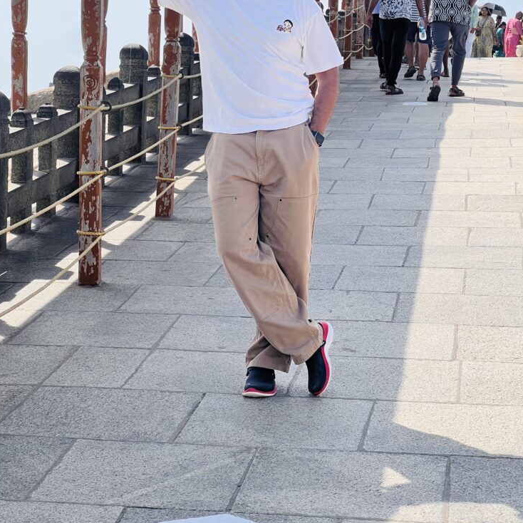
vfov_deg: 18.2
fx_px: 1624
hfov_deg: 18.3
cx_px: 266
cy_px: 159
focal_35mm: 95
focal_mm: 9
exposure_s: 1/350
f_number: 2.8
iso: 32
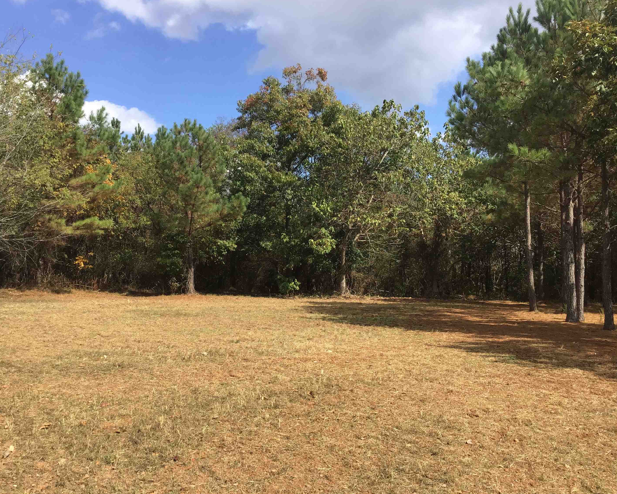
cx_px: 286
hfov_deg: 54.2
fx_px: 603
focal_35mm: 33
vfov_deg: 44.5
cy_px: 247
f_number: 2.4
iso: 25
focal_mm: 3.3
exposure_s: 1/895
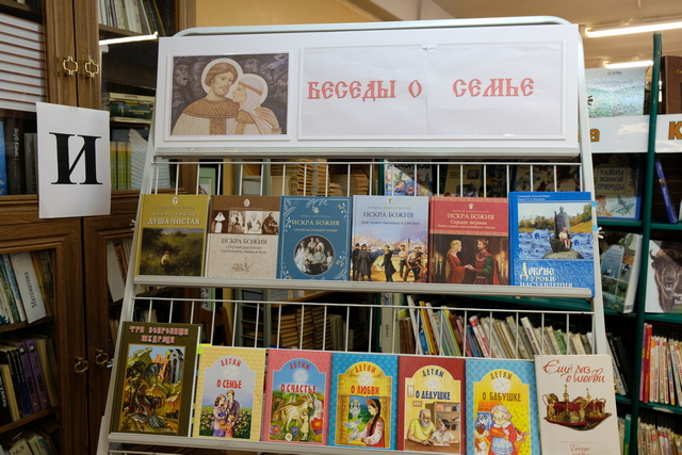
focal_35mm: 27
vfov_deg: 48.0
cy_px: 228
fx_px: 512
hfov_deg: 67.4
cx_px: 341
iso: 400
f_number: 4
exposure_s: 1/20
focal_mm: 18
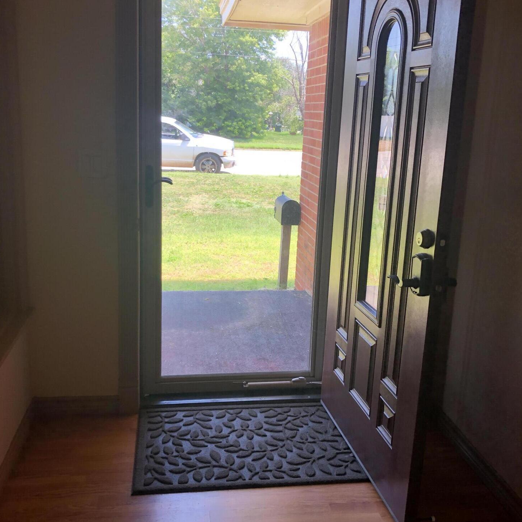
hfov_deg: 48.5
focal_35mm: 34
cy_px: 238
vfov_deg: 48.4
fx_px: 580
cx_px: 261
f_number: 1.8
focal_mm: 3.99
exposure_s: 1/124
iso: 20
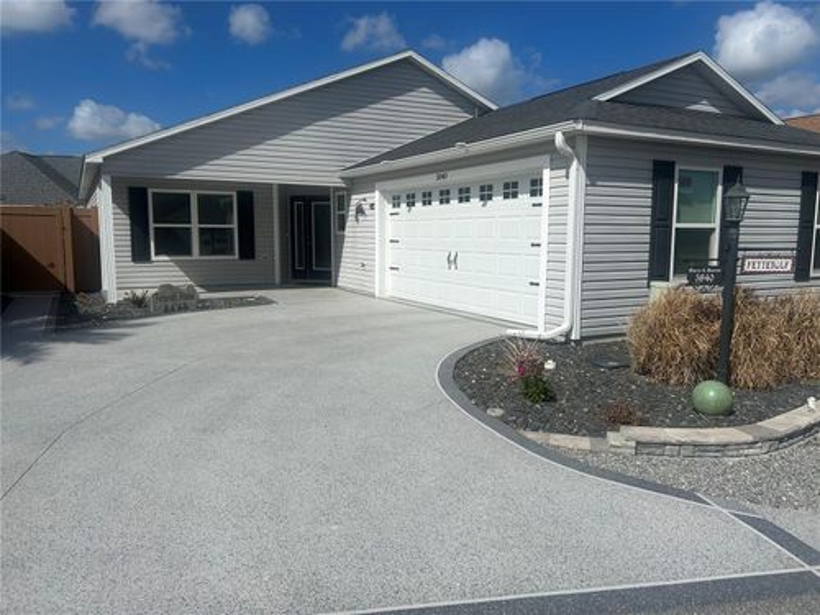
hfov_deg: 67.3
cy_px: 308
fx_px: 616
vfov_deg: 53.1
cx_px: 410
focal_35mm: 26
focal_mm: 5.7
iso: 50
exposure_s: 1/11364
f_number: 1.5
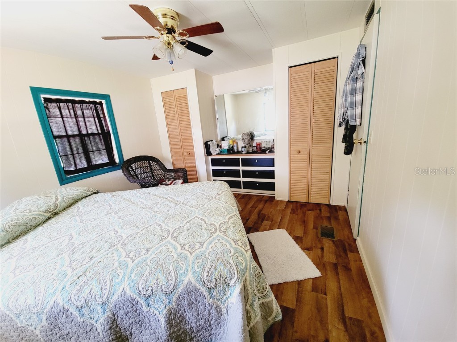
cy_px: 171
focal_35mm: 13
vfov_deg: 89.9
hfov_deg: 106.2
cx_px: 228
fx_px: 172
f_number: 2.2
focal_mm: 2.2
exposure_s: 1/30
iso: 500
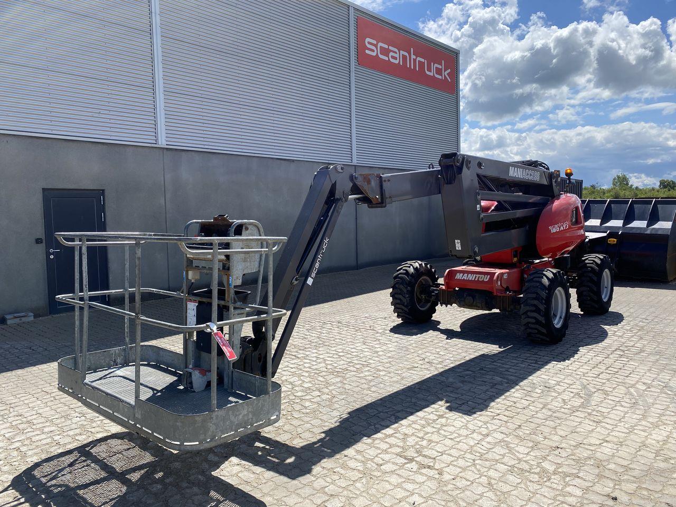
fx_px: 508
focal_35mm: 26
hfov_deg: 67.3
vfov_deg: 53.1
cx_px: 338
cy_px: 254
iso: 32
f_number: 1.8
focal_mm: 4.25
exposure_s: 1/2571
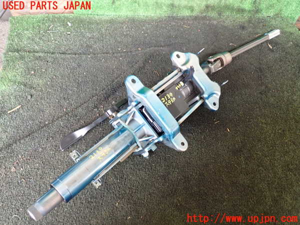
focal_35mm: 30
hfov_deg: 60.0
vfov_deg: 46.8
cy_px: 112
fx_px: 260
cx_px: 150
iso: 200
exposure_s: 1/30
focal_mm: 5.4
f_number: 2.3
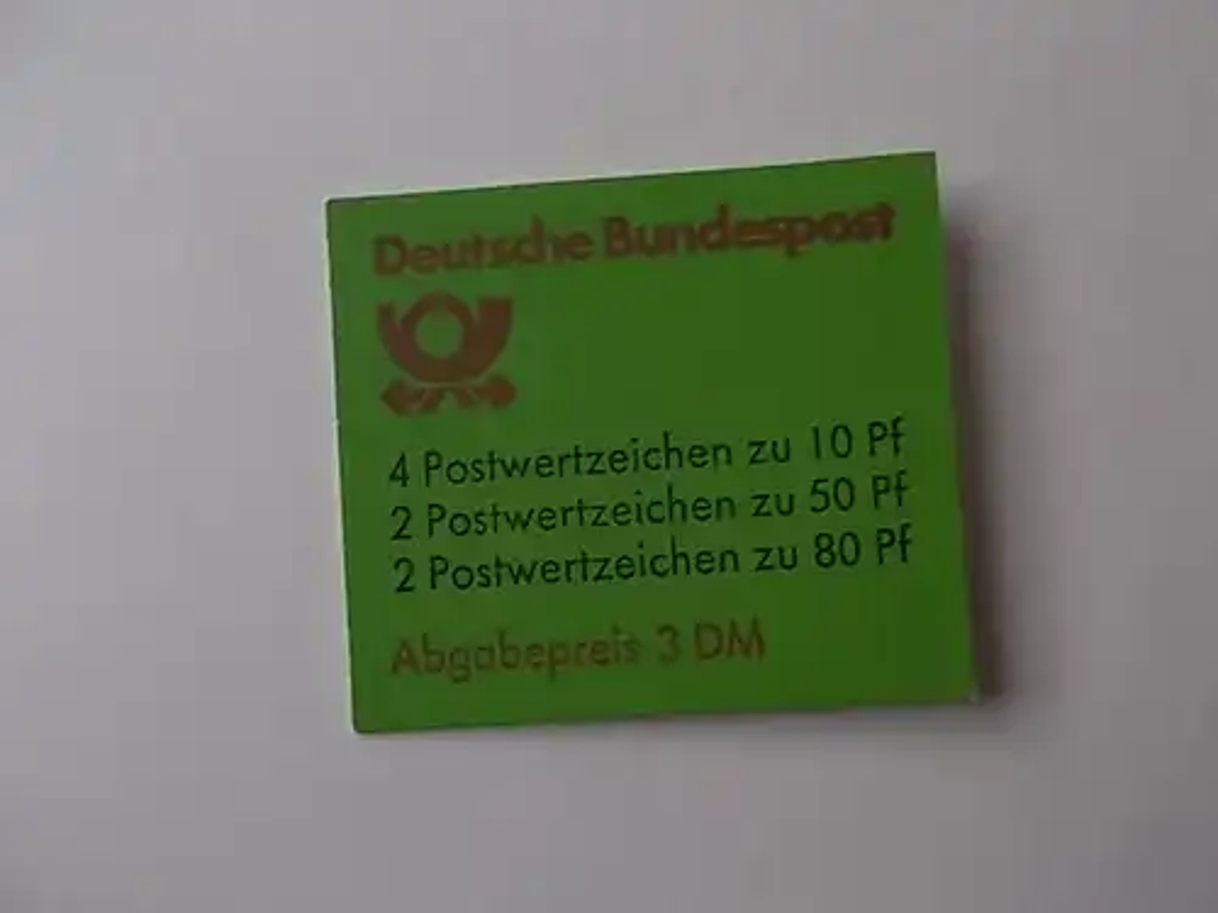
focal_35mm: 26
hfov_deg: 67.3
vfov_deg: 53.1
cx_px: 609
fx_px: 915
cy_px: 456
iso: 160
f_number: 3.2
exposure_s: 1/25
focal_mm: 4.6
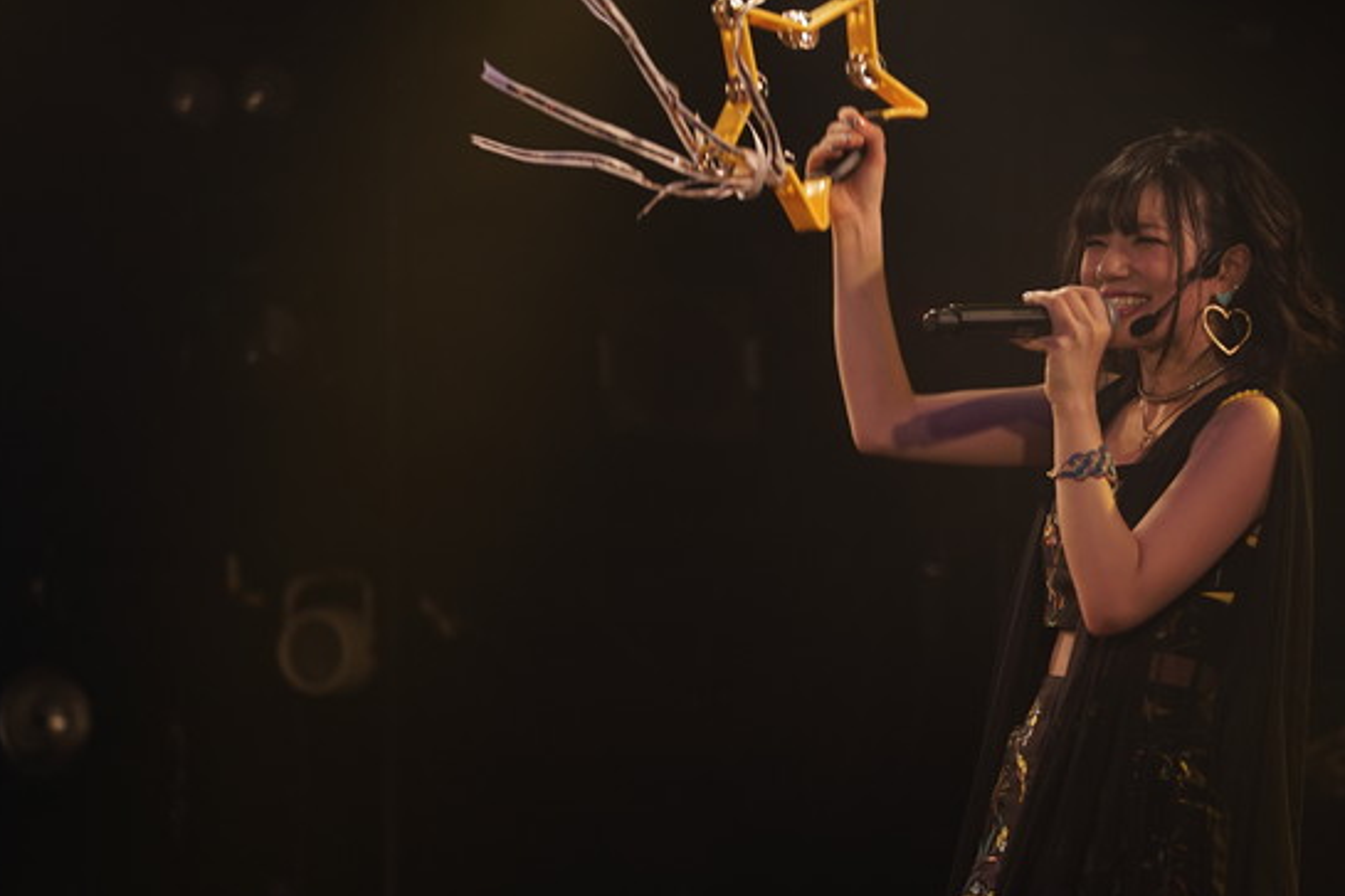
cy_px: 497
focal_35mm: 224
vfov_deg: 6.1
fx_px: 8366
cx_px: 716
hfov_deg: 9.2
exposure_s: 1/320
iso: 500
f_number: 4
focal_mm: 200
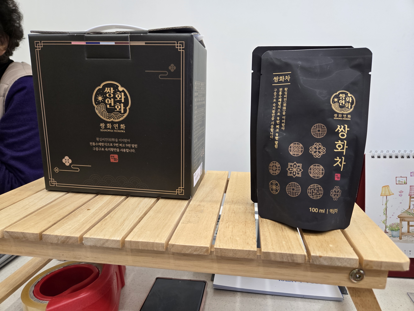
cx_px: 207
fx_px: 275
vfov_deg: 58.9
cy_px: 156
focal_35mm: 23
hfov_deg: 73.9
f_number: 1.8
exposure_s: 1/120
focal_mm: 5.4
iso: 125
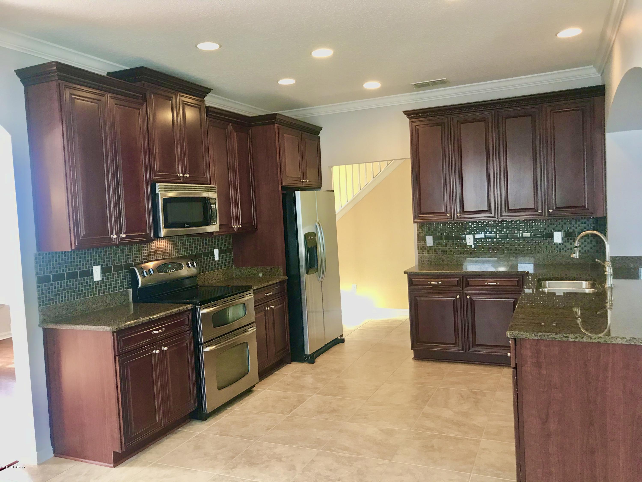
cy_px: 241
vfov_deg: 49.7
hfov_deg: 63.4
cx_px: 321
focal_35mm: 28
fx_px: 519
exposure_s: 1/17
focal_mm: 3.99
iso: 40
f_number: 1.8
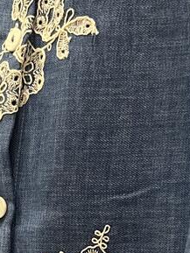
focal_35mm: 135
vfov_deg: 13.7
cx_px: 14
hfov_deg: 10.9
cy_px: 376
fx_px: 987
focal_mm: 5.7
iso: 250
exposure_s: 1/50
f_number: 1.5
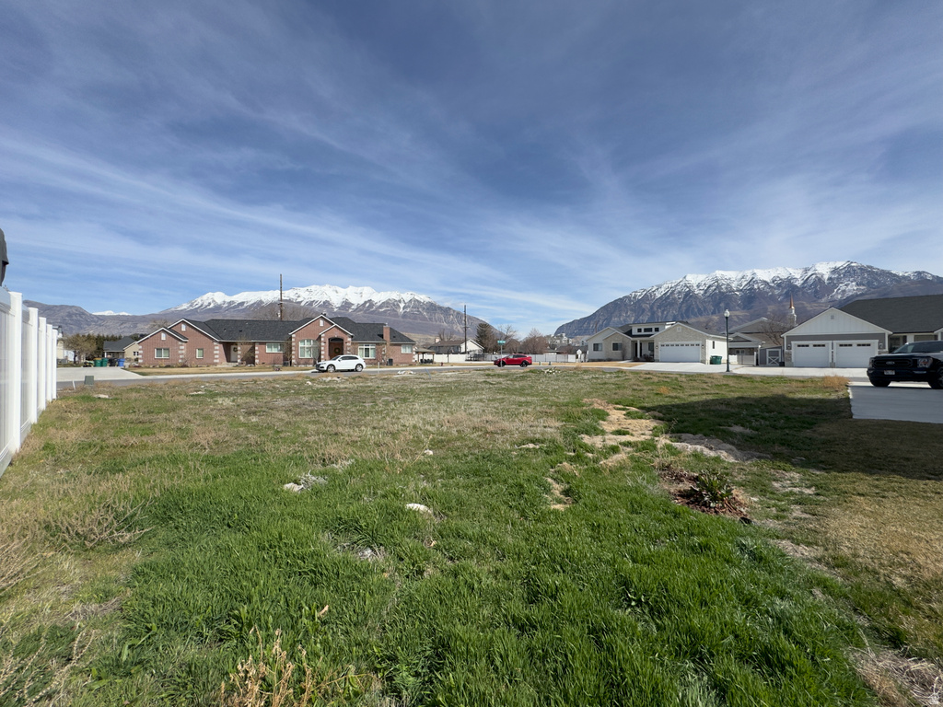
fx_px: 381
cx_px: 472
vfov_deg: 85.7
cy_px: 354
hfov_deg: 102.1
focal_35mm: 14
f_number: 2.2
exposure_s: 1/2874
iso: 50
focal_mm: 2.22
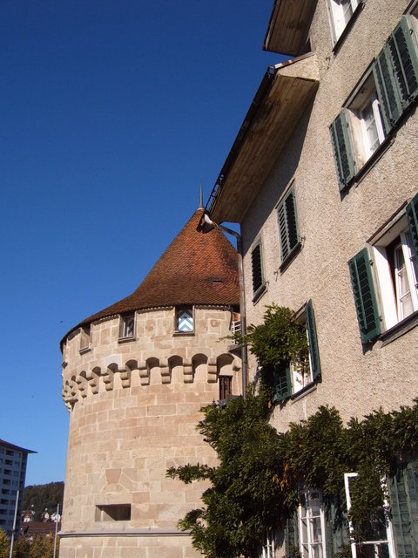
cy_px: 279
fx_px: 596
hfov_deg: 38.7
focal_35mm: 37
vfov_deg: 50.1
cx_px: 209
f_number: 6
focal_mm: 6.2
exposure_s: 1/350
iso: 63
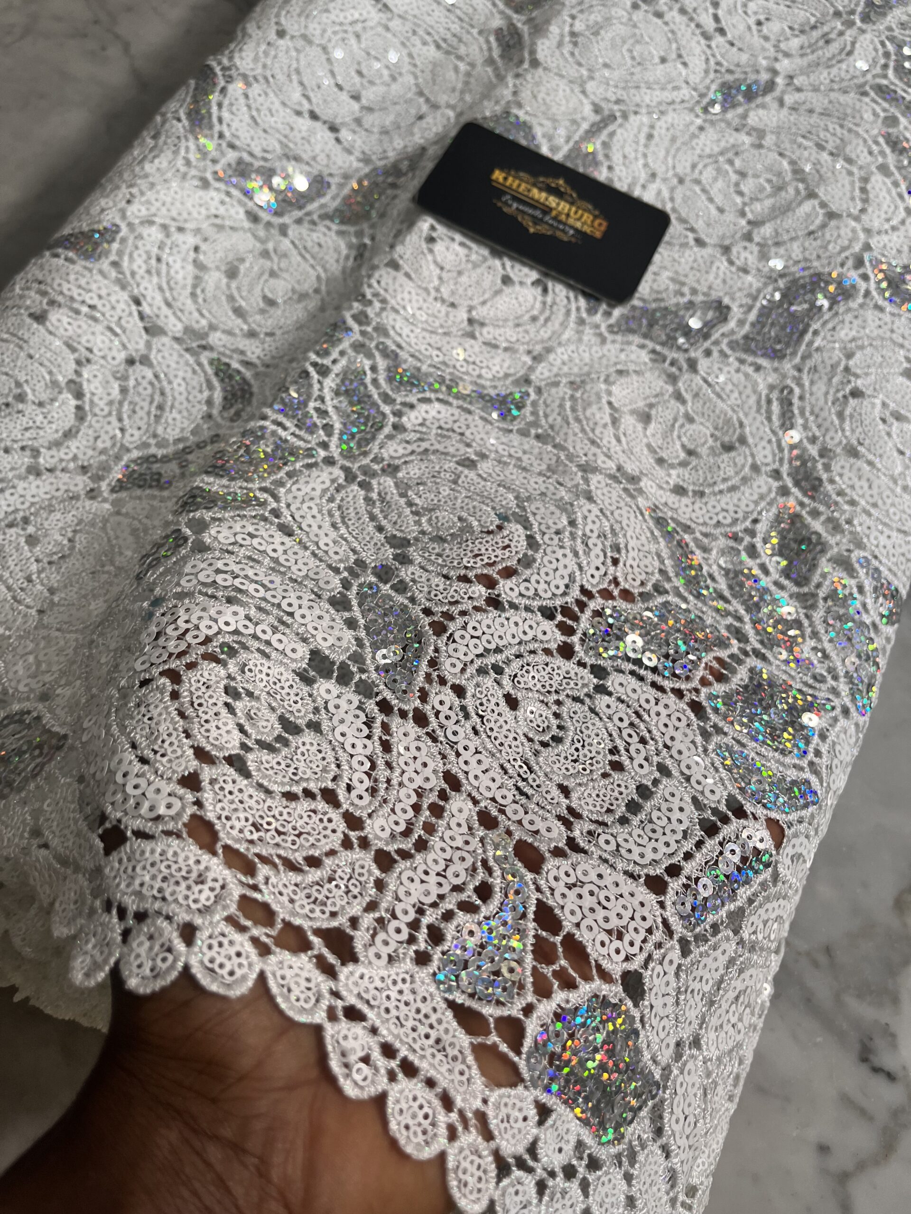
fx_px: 912
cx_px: 456
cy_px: 607
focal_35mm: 26
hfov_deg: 53.1
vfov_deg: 67.3
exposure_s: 1/100
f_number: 1.6
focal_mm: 5.1
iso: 80
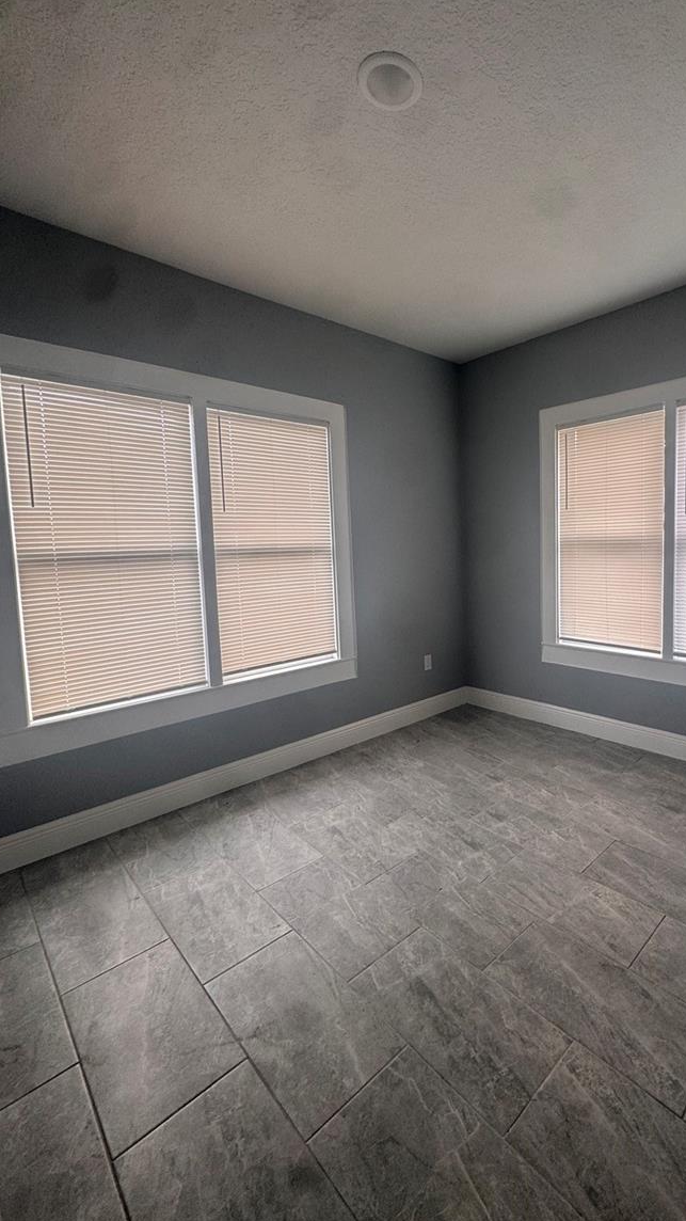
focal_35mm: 16
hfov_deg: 65.1
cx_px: 463
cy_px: 585
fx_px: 518
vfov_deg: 99.3
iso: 80
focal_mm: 2.22
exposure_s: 1/99
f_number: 2.2
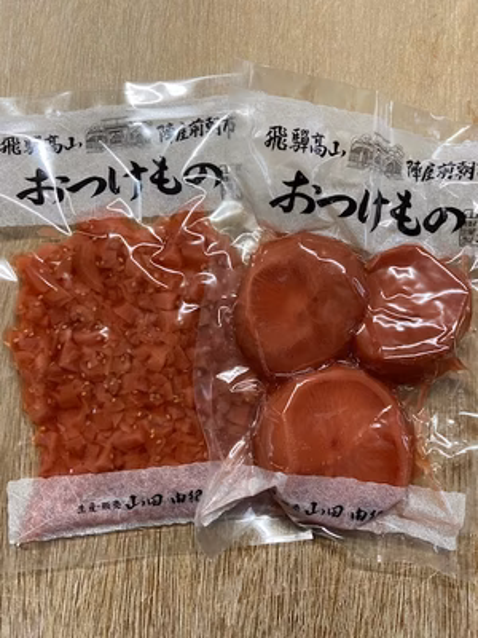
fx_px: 479
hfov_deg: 53.1
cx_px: 239
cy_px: 319
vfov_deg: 67.3
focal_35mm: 26
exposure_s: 1/60
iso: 200
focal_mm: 4.25
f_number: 1.8
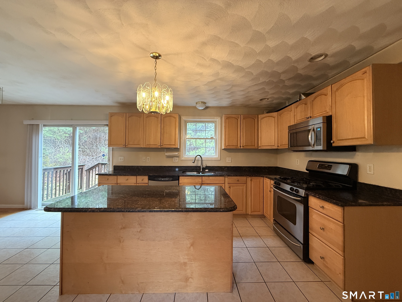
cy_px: 151
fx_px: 163
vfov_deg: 85.7
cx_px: 201
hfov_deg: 102.1
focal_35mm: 14
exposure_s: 1/120
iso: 320
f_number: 2.2
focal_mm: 2.22
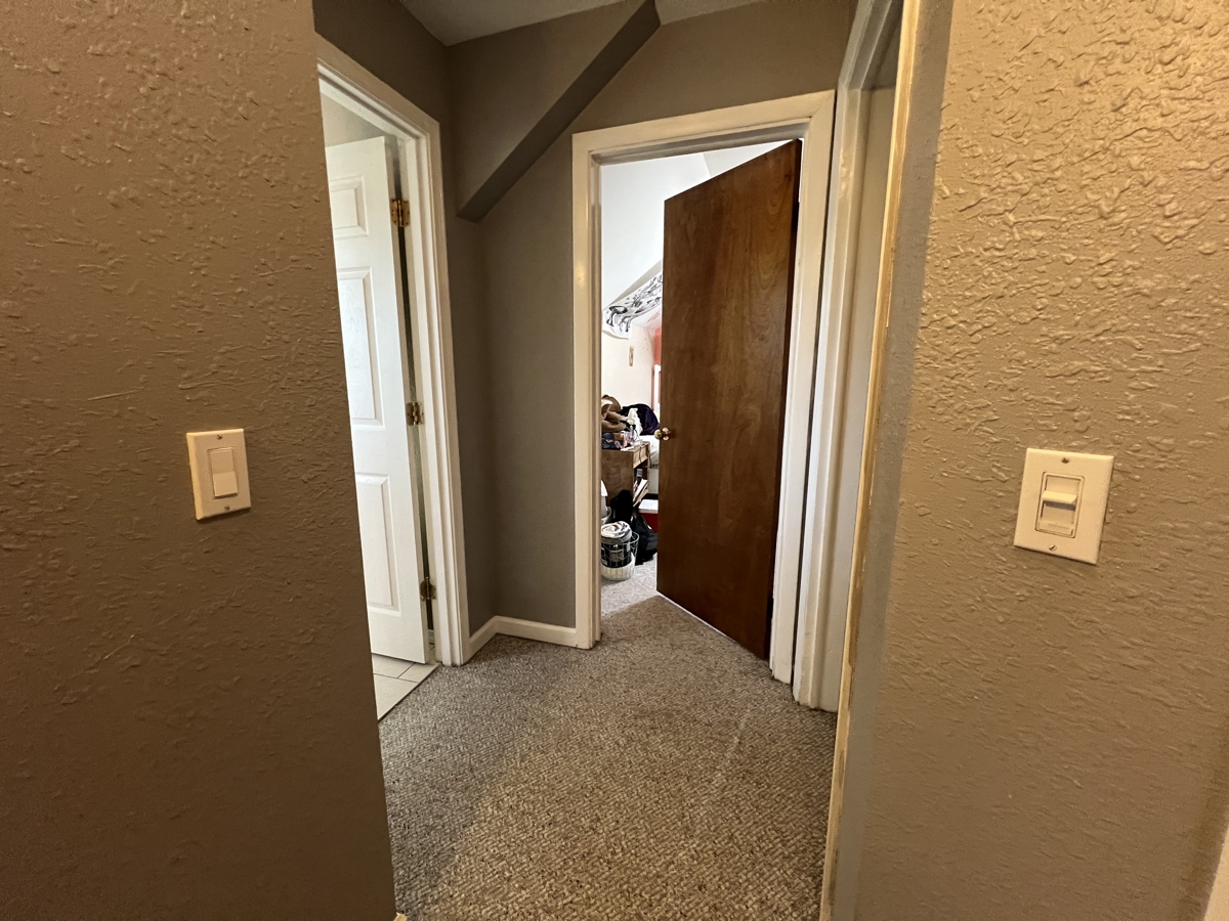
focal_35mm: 13
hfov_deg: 106.2
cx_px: 614
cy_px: 460
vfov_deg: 89.9
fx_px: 462
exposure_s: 1/60
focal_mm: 1.57
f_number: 1.8
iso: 500
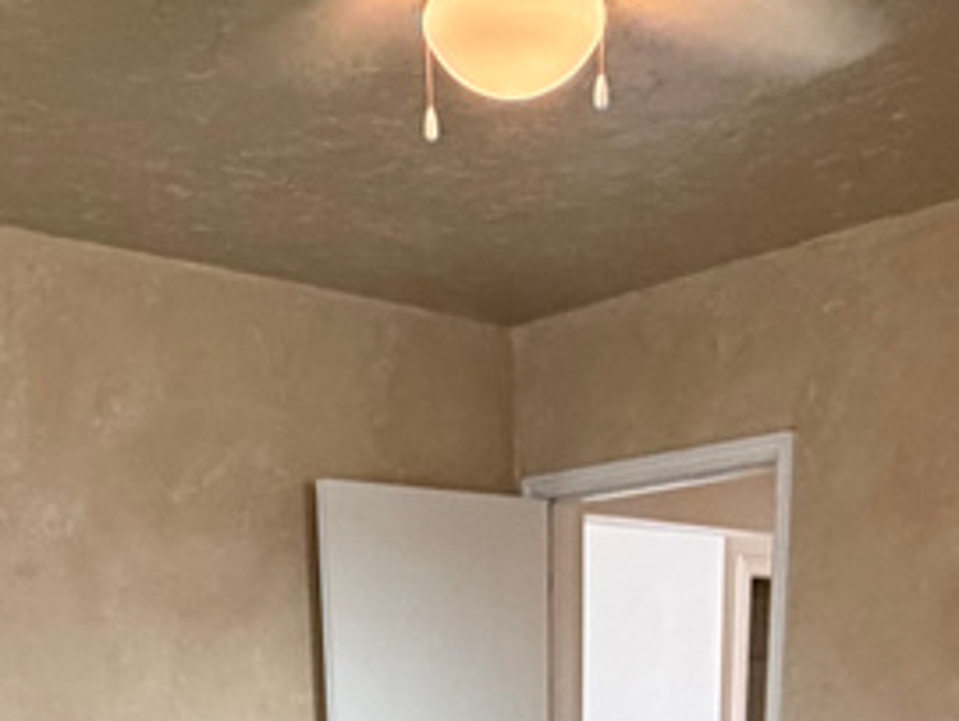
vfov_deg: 21.2
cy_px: 1197
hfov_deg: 36.1
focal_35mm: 53
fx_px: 1470
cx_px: 458
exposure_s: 1/60
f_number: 2.2
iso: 500
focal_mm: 2.22
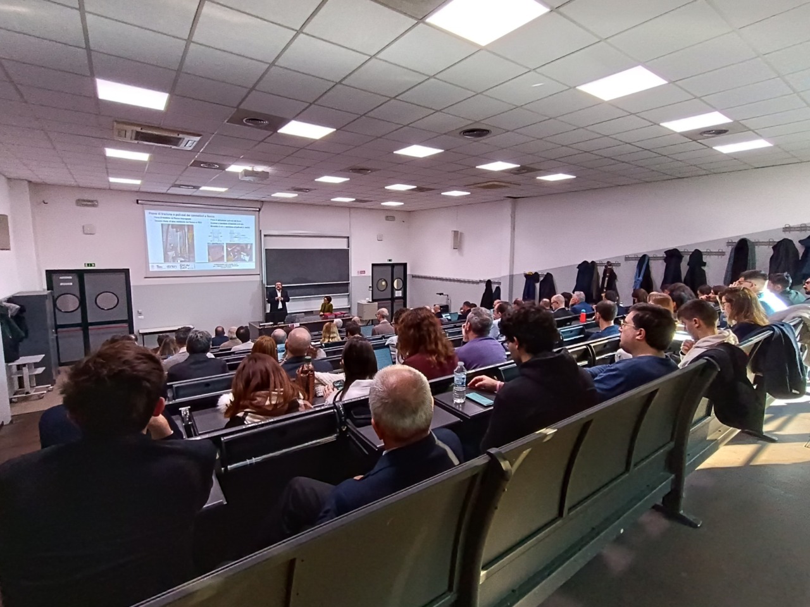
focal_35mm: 16
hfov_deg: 94.5
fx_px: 374
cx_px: 405
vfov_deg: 78.1
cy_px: 304
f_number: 2.2
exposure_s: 1/50
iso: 265
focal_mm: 1.66
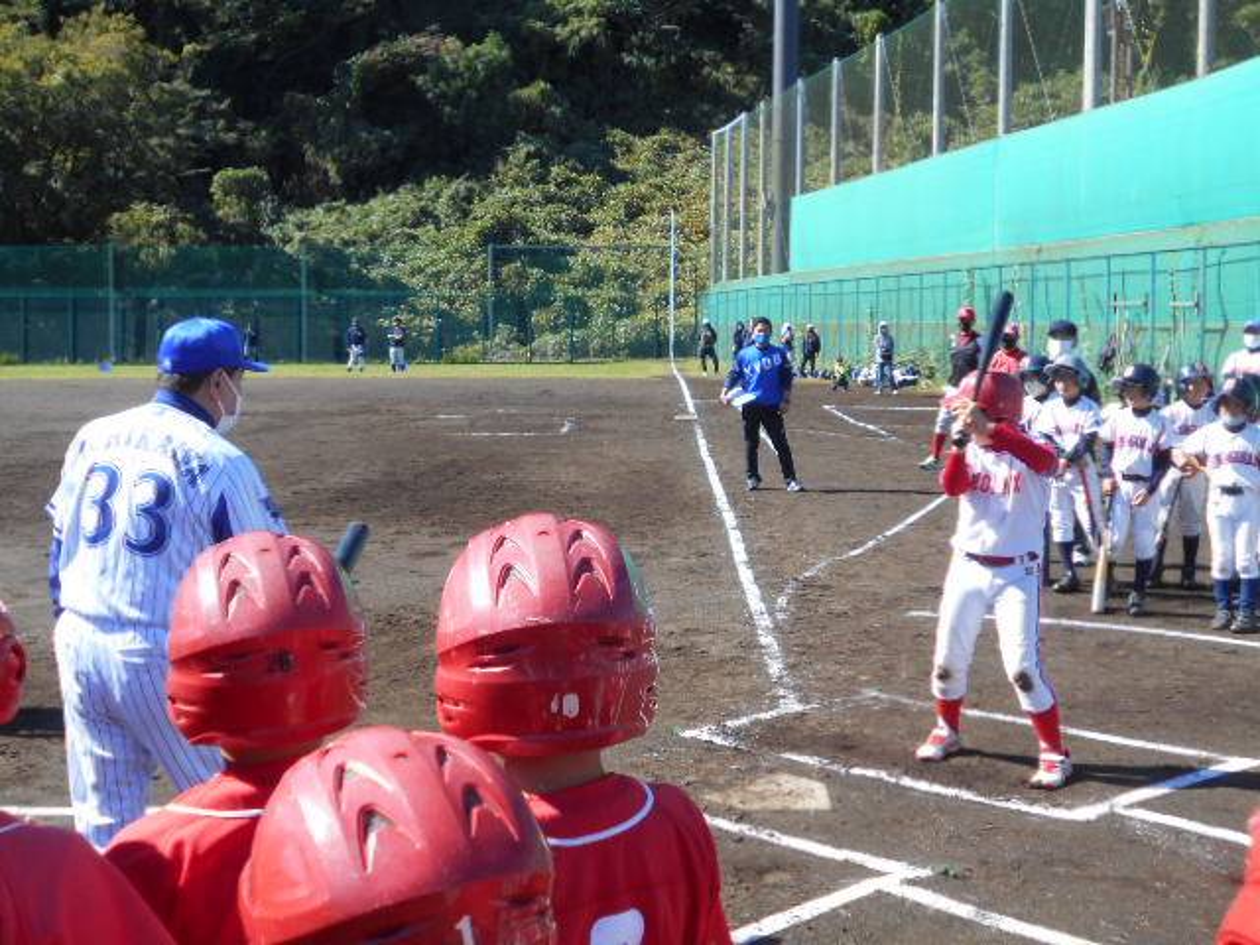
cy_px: 472
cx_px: 630
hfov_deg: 38.2
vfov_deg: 29.1
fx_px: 1820
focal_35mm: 50
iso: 80
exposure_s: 1/250
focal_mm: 8.8
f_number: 4.5
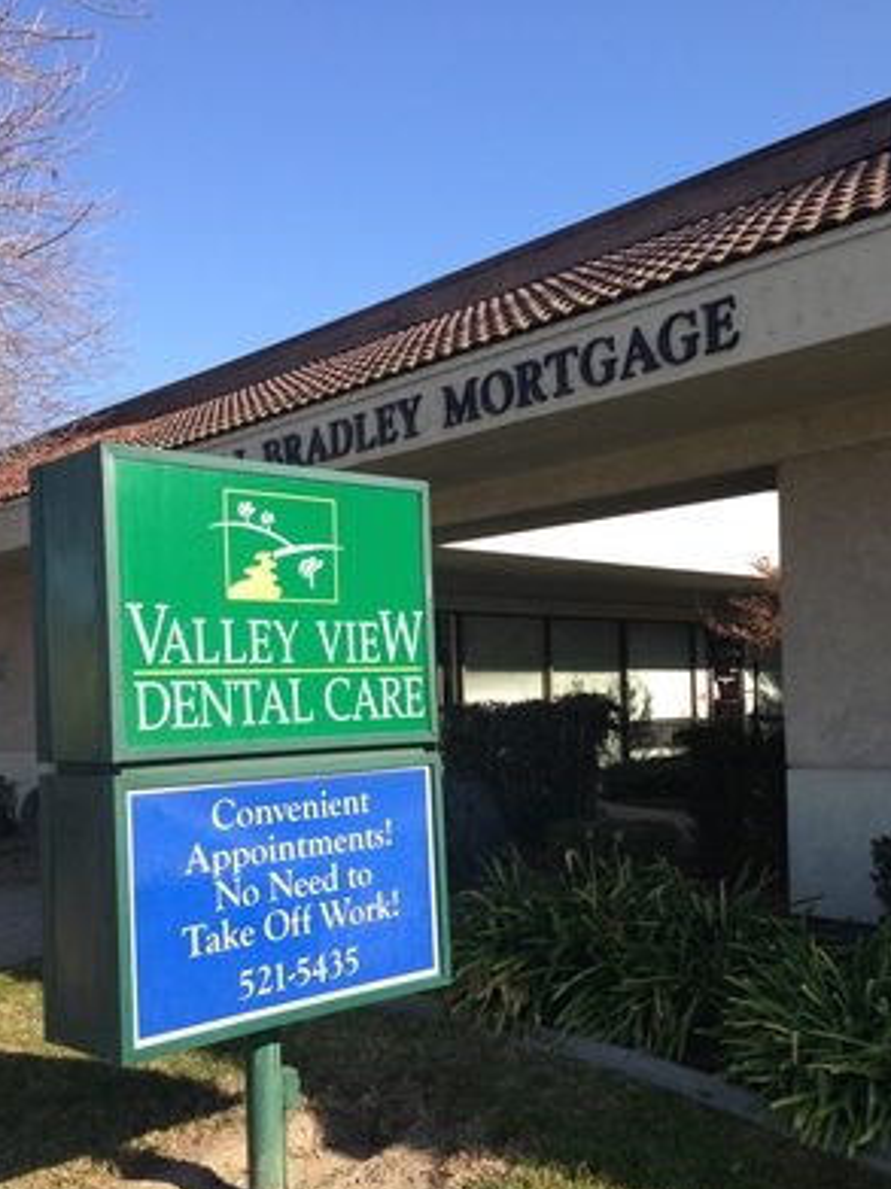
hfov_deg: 37.7
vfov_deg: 48.9
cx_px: 458
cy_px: 675
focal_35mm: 38
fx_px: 1305
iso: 50
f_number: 2.4
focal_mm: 4.12
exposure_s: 1/742
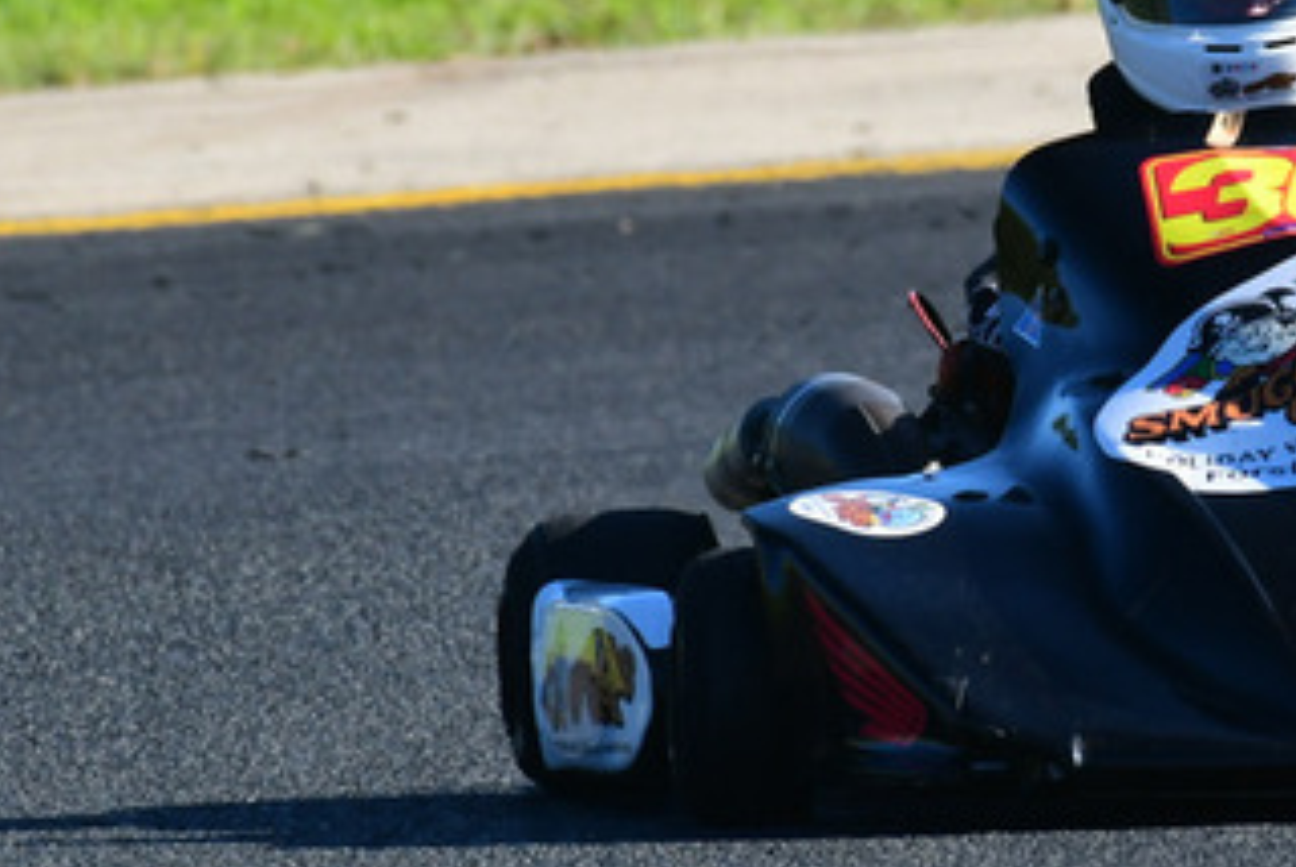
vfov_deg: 0.7
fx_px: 67524
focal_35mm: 1874
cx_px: 1247
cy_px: 73
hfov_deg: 1.1
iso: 640
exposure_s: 1/640
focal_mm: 500
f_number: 10
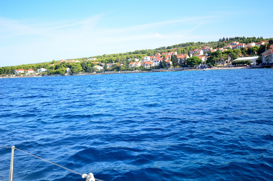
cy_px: 90
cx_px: 136
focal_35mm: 36
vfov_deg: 36.7
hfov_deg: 53.2
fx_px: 272
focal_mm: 24
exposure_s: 1/8000
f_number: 4
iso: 2200
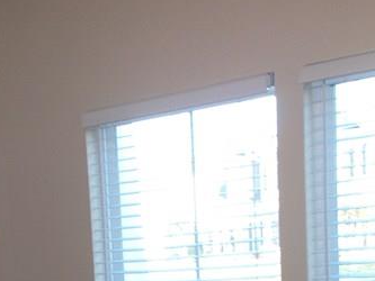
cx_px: 60
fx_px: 867
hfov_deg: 23.9
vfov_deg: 17.3
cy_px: 372
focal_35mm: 80
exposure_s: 1/25
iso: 80
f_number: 3.2
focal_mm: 4.6
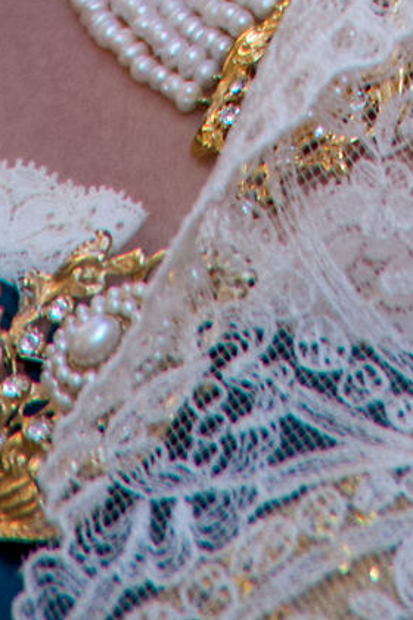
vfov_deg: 1.8
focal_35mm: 1156
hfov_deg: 1.2
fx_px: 19889
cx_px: 400
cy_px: -1117
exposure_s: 1/640
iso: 320
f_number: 5.6
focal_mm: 135
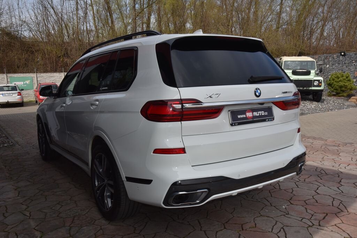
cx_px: 178
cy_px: 119
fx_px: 317
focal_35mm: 32
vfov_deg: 41.2
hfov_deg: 58.7
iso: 500
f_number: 20
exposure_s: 1/200
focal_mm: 32
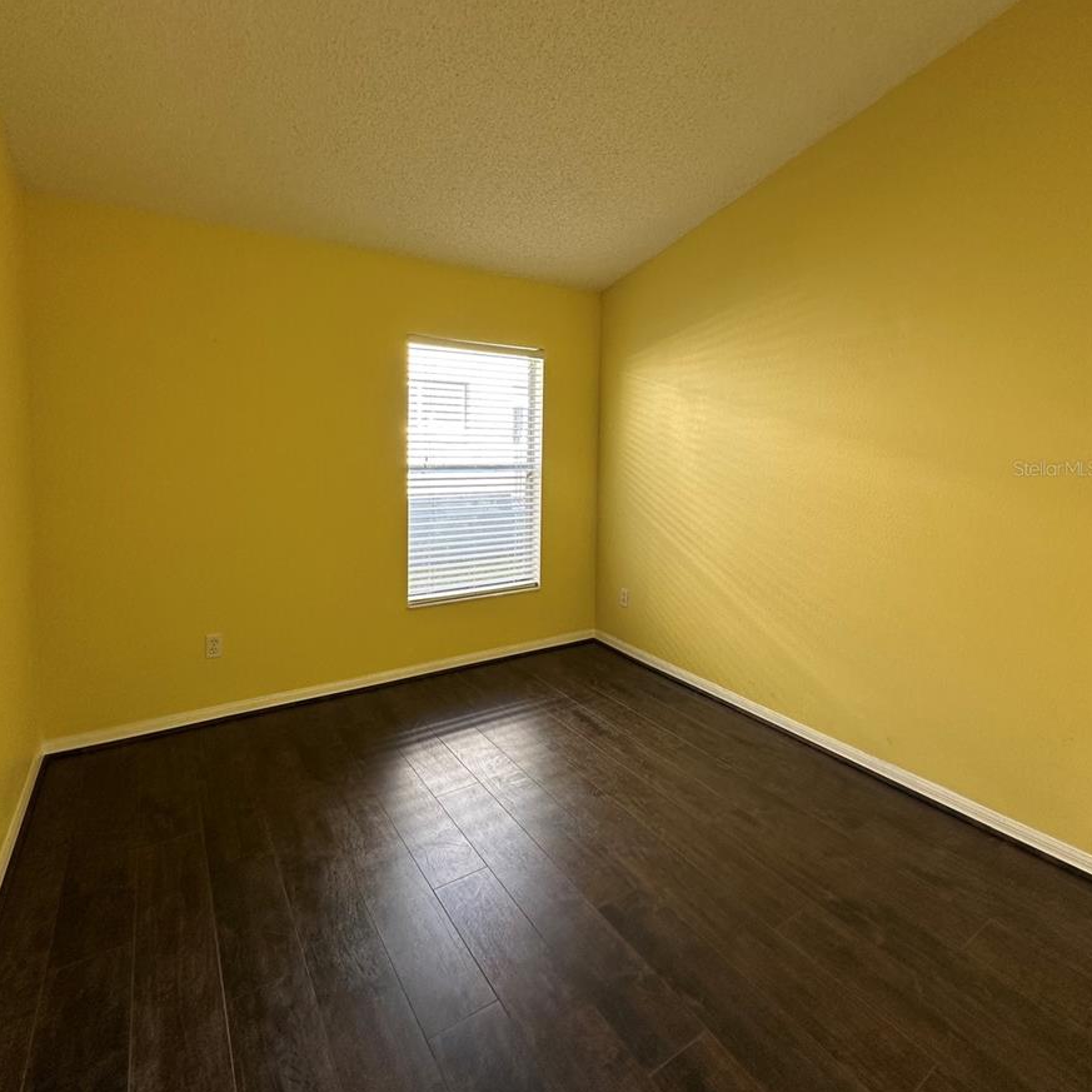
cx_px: 539
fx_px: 607
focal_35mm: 17
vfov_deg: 83.4
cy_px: 468
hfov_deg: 84.0
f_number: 2.2
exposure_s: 1/99
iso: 125
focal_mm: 2.22
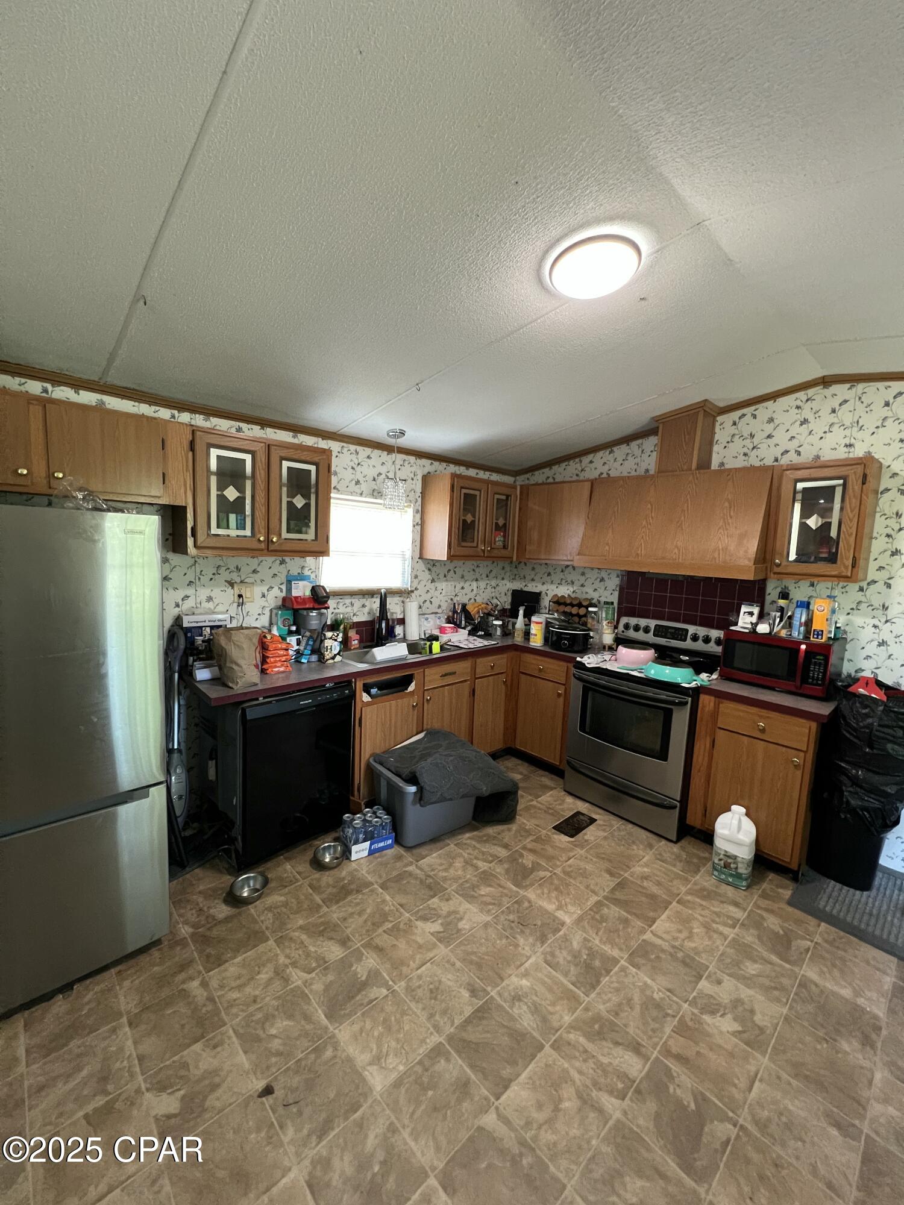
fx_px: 453
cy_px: 602
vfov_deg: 106.2
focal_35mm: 13
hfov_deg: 89.9
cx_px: 452
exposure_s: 1/60
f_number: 1.8
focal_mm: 1.57
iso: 400
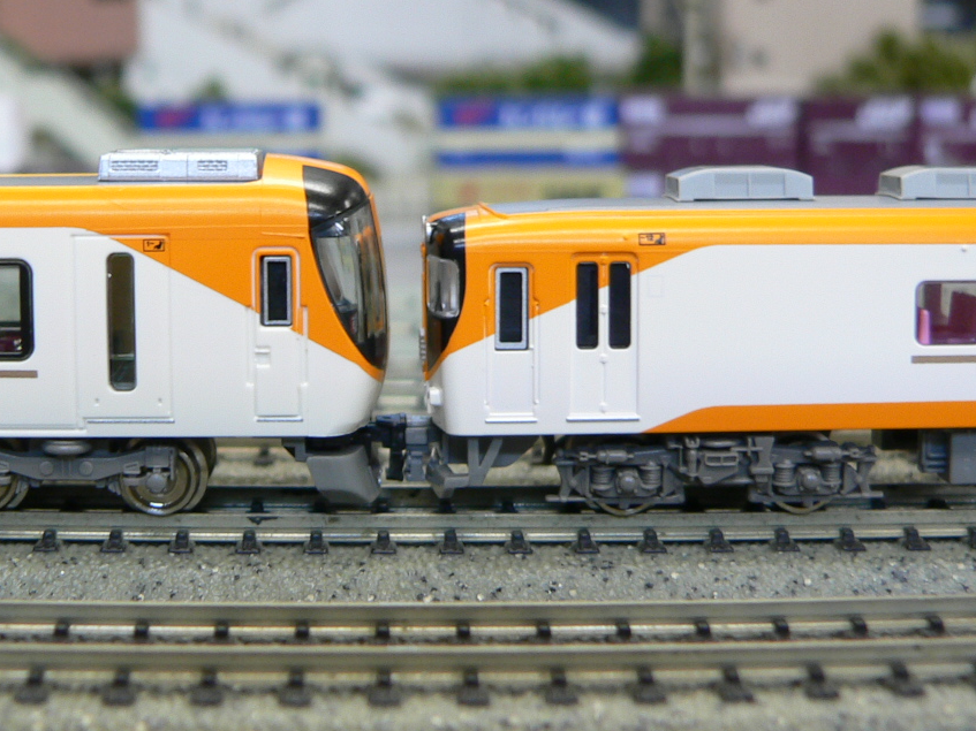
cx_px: 374
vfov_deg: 22.6
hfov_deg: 29.7
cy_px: 309
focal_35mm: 65
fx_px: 1832
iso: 100
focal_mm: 7.1
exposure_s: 1/10
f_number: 2.8
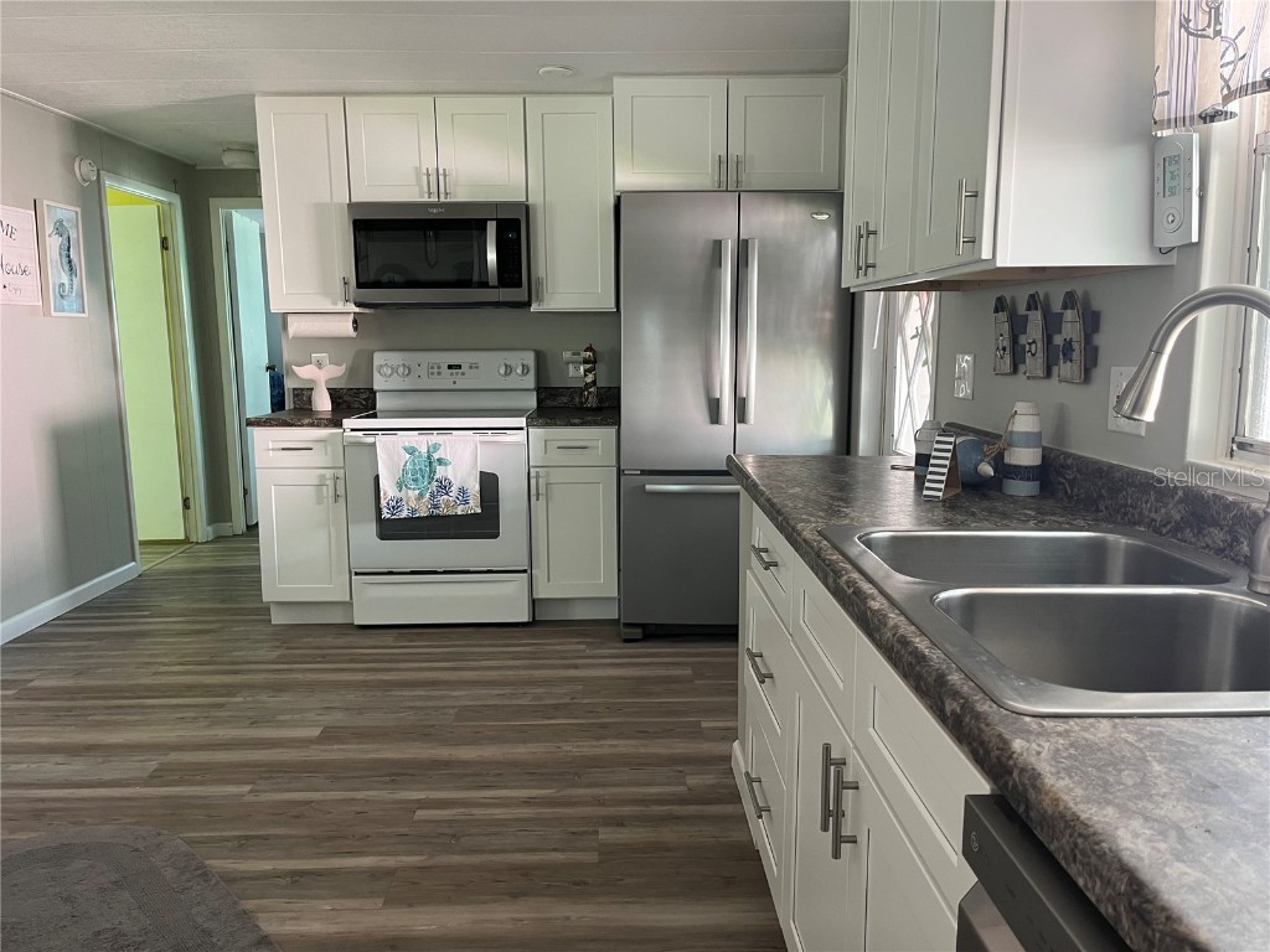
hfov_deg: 67.3
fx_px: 954
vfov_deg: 53.1
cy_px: 476
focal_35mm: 26
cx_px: 635
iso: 160
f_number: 1.6
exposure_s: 1/60
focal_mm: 5.1
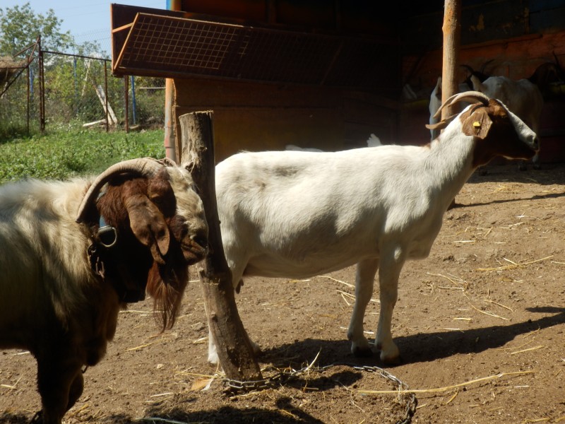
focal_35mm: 63
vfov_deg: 23.3
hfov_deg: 30.7
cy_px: 212
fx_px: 1028
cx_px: 282
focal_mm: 11.1
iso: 80
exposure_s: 1/400
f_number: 4.6
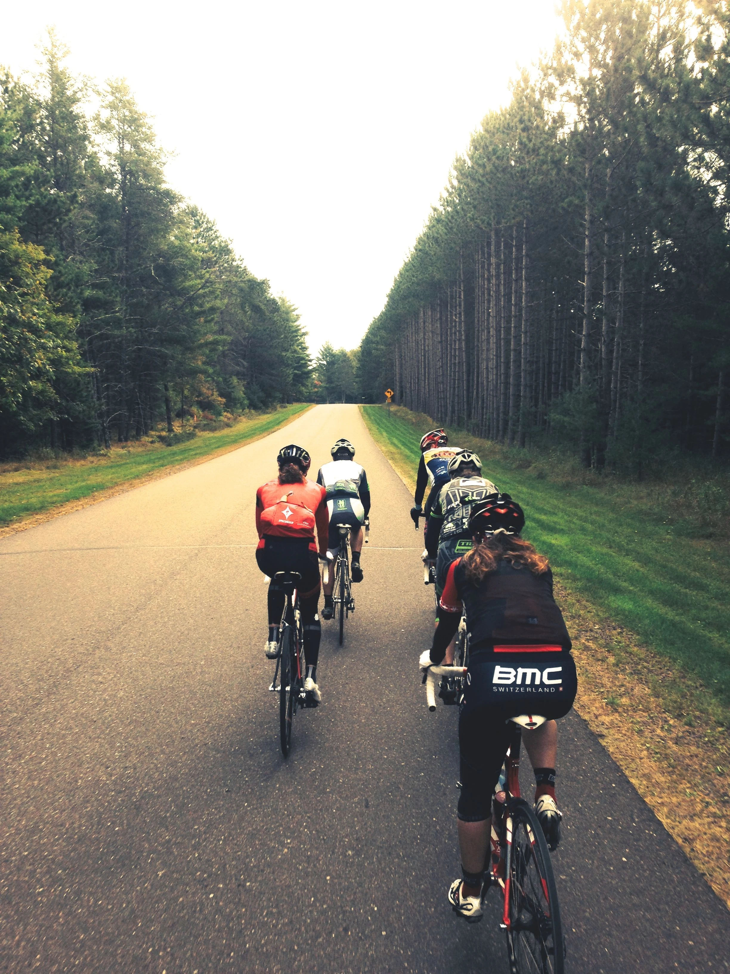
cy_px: 487
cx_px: 365
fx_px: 928
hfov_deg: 42.9
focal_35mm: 33
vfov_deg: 55.4
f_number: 2.4
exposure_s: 1/484
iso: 50
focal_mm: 4.12
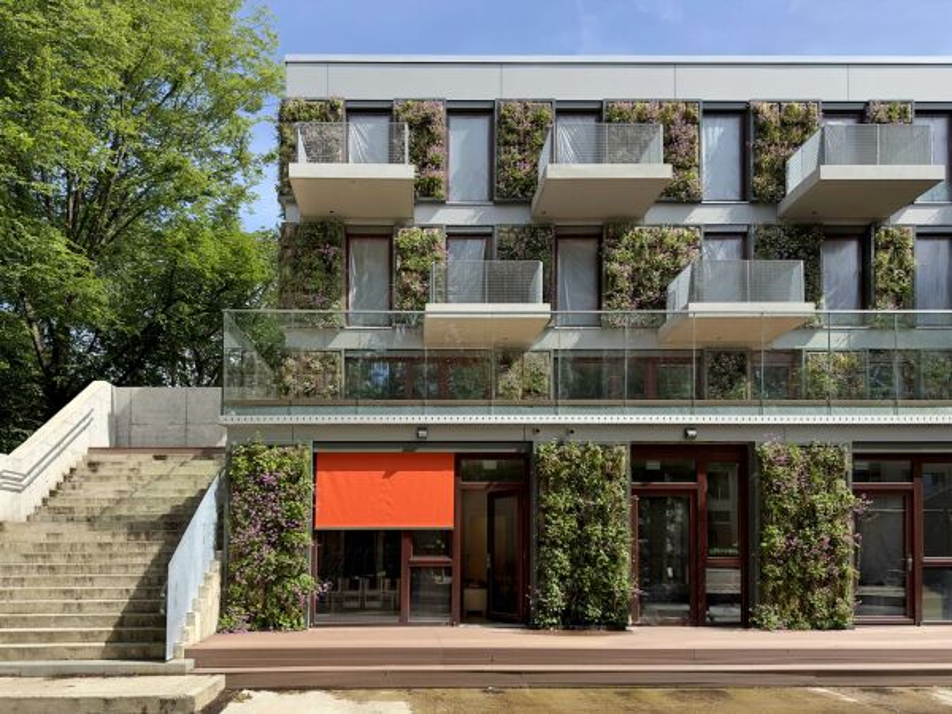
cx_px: 476
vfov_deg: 56.8
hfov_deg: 71.6
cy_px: 357
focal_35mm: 24
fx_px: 660
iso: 100
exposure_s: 1/3058
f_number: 1.8
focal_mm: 6.9
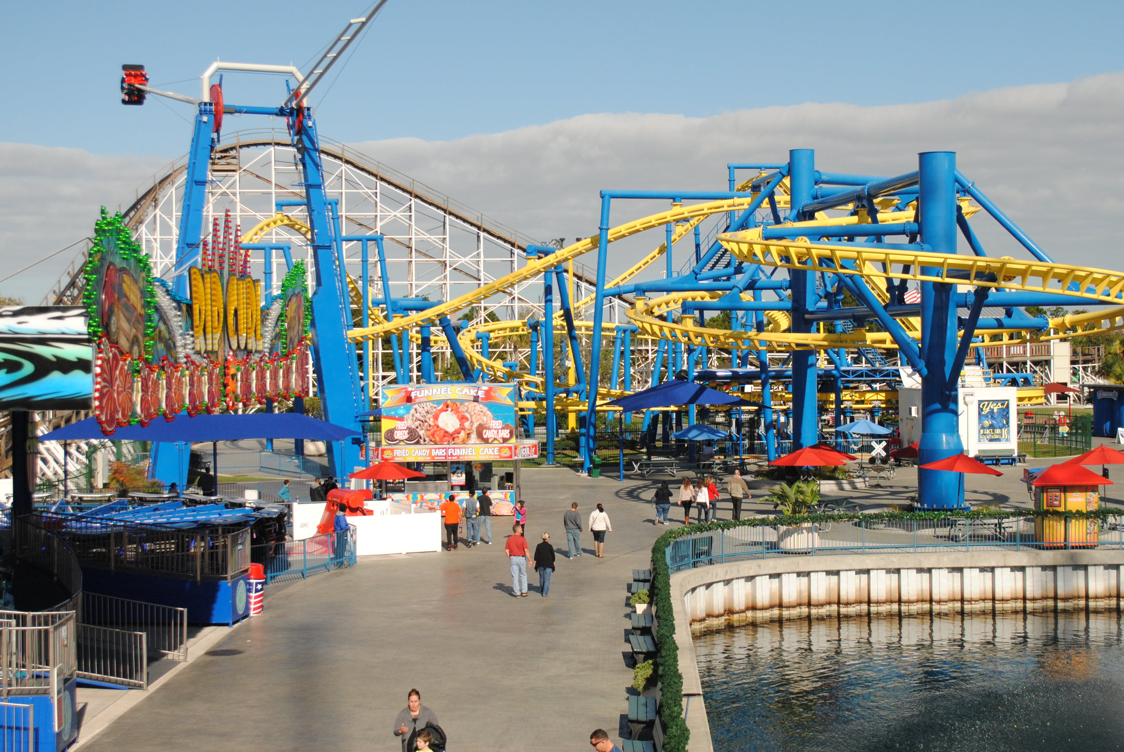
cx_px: 616
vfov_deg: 23.4
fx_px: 1813
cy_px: 328
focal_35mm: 58
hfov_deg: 34.4
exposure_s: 1/2500
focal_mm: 32
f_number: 5
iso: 400
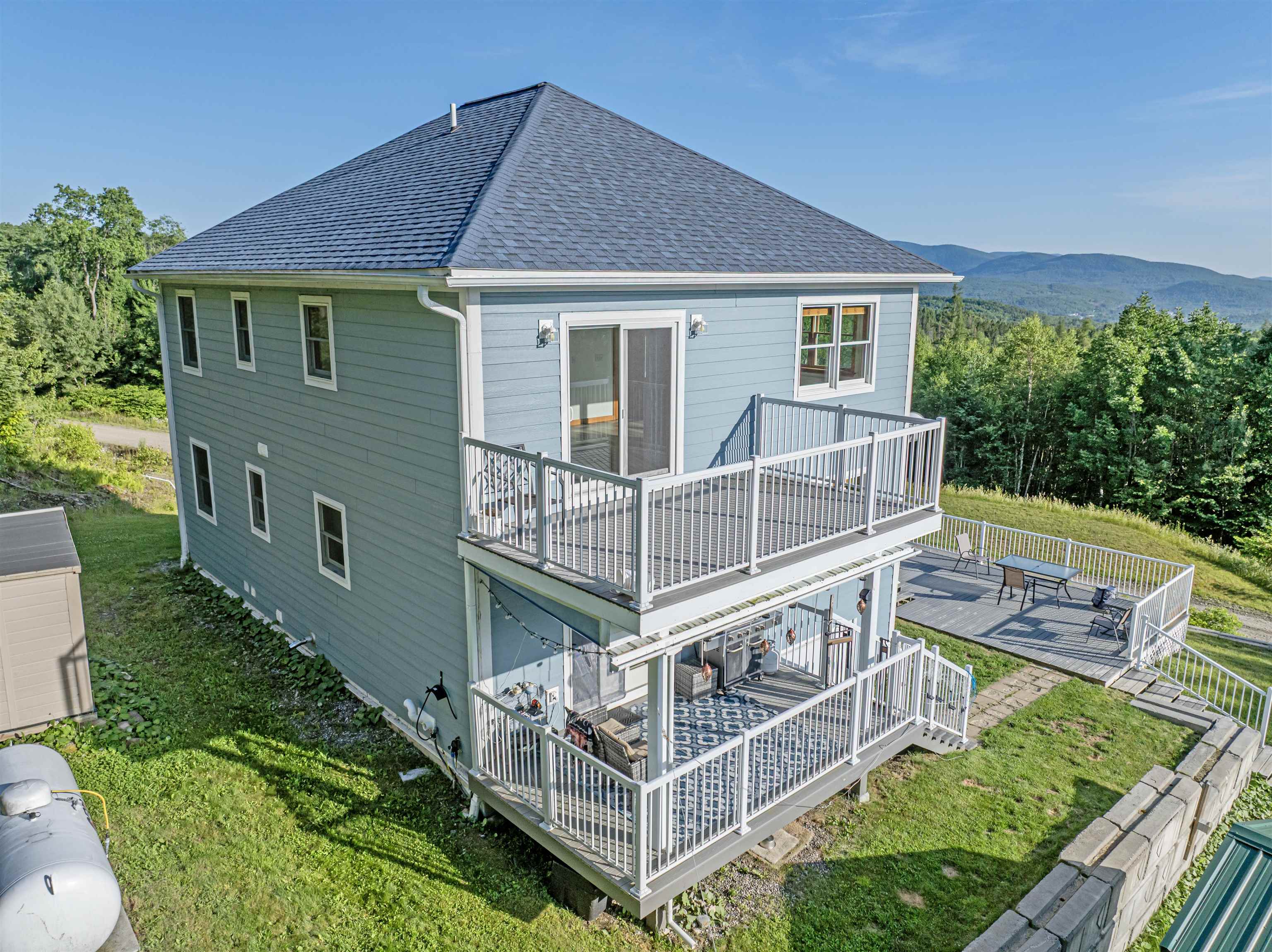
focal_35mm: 24
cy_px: 476
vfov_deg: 56.8
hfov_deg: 71.6
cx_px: 636
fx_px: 881
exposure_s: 1/2000
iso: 140
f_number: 2.8
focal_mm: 12.29
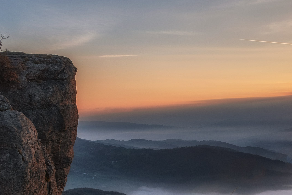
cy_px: 188
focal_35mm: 70
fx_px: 568
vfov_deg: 19.0
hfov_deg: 28.3
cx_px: 228
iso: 160
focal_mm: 20.5
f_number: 16
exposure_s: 1/40
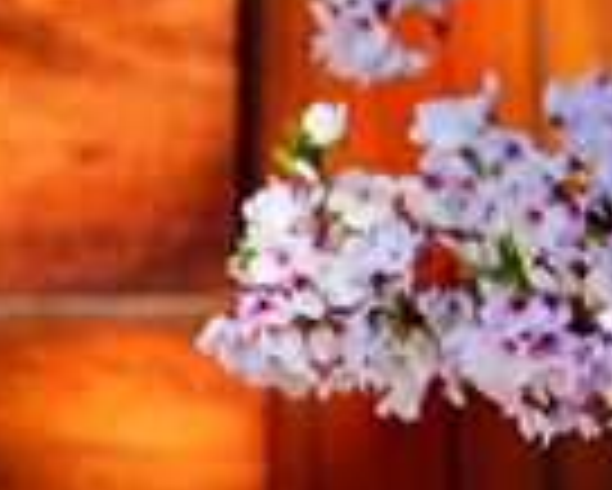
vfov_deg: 1.2
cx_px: 981
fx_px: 24017
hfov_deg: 1.5
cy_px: 798
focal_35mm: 1325
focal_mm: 240
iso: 200
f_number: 6.3
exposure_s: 1/250
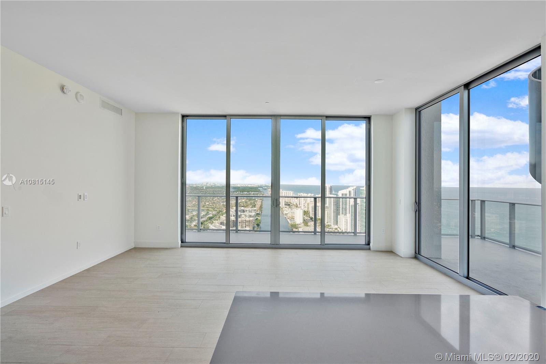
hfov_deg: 96.7
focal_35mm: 16
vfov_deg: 73.7
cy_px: 182
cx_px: 273
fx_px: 243
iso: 320
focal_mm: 16
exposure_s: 1/160
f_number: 10
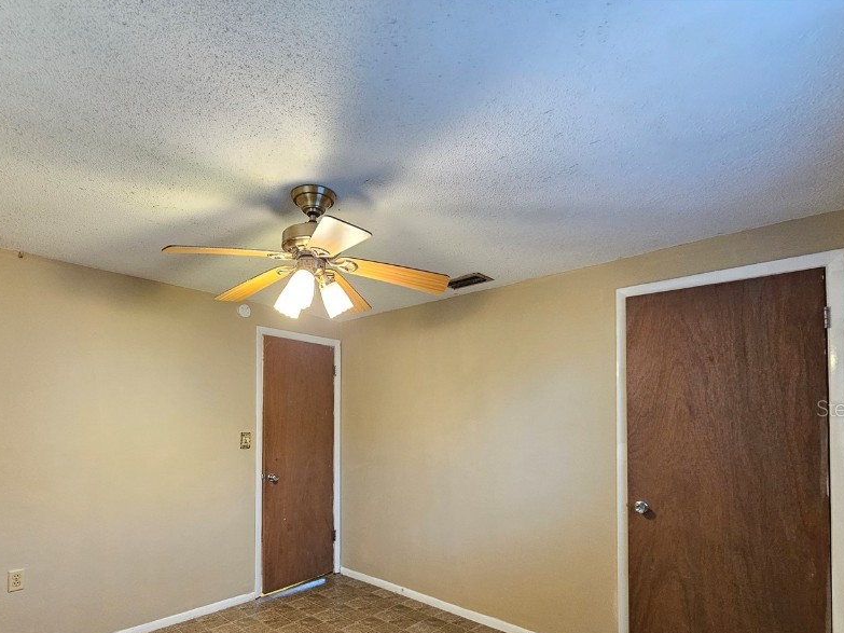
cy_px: 408
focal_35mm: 17
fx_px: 414
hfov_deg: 90.5
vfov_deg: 73.0
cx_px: 366
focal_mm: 2.2
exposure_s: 1/30
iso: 320
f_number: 2.2
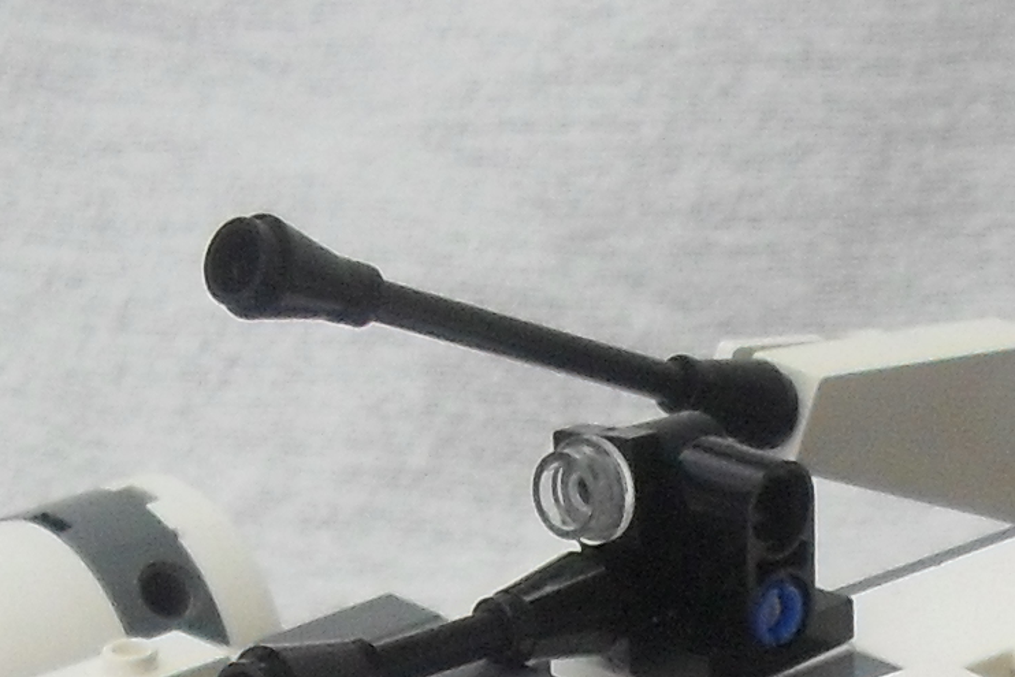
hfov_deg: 11.3
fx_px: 5047
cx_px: 1174
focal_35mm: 179
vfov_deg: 7.3
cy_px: 1519
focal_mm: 6.3
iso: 200
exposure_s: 1/1.43
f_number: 3.2
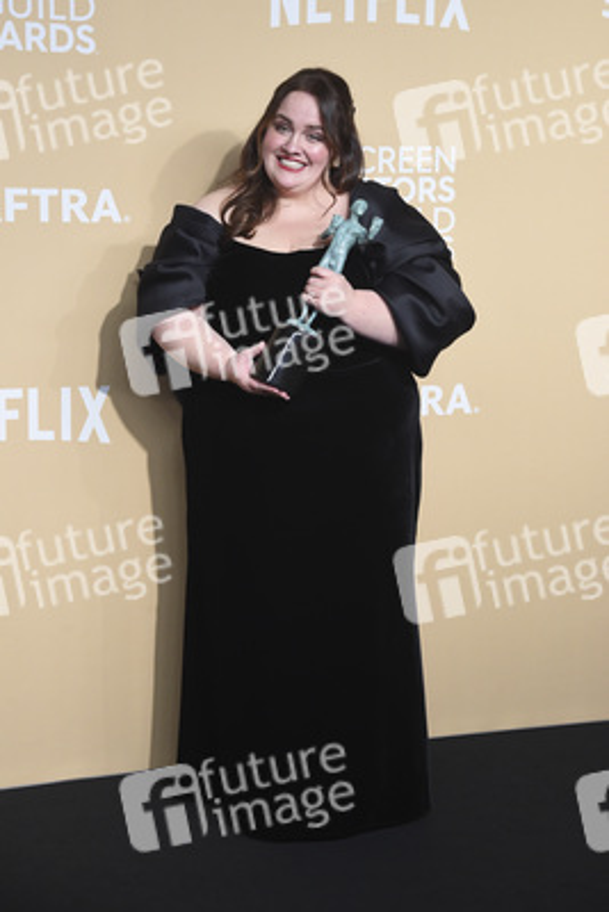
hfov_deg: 18.2
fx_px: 1901
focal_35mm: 75
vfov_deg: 27.0
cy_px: 456
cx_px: 304
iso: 2000
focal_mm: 75
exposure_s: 1/250
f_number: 5.6
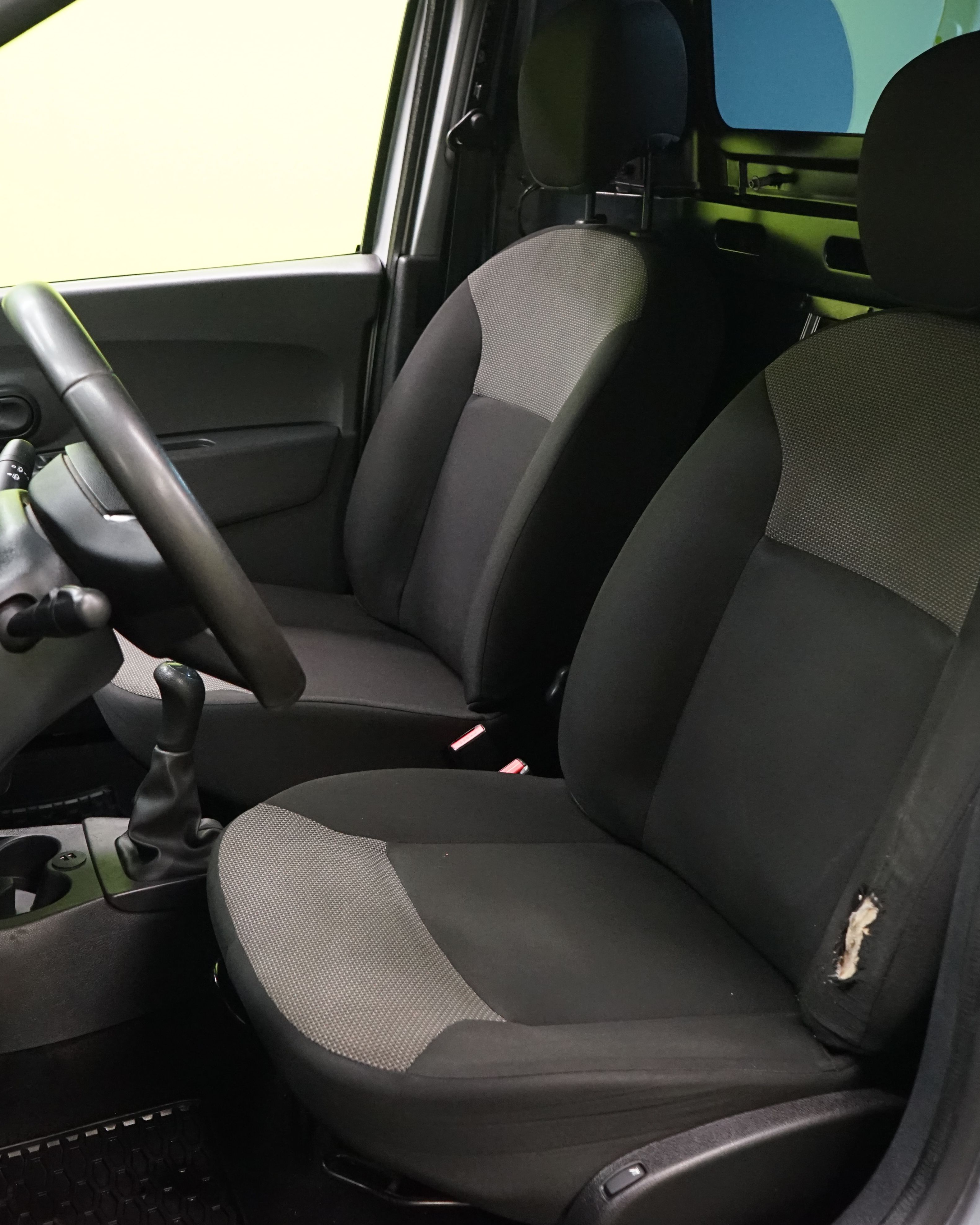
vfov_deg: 45.8
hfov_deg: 37.3
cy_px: 611
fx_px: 1450
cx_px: 464
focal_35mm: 40
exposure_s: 1/60
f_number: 5
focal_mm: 28
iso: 4000
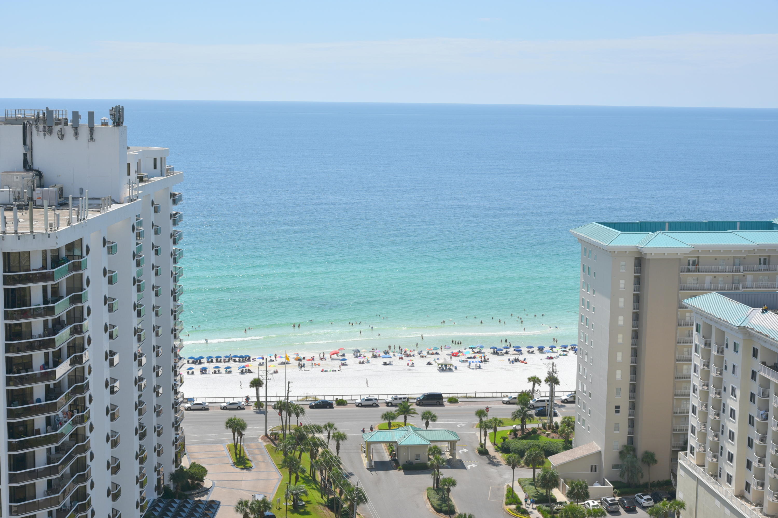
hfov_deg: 36.2
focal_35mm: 55
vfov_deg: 24.6
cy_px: 259
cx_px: 389
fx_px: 1189
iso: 200
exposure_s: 1/500
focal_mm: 55
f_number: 11
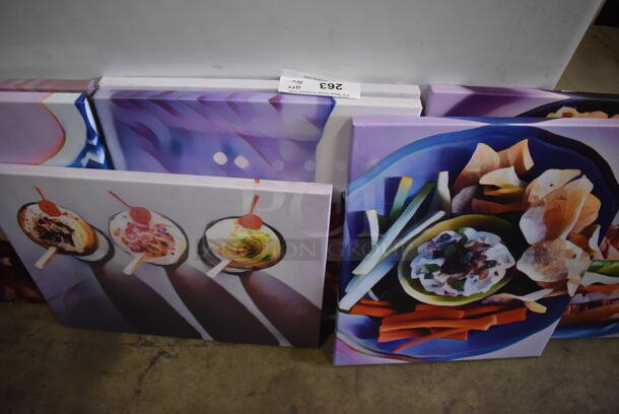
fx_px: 465
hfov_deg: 67.3
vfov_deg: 48.0
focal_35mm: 27
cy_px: 207
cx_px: 310
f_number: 3.5
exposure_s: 1/125
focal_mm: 18
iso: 1400
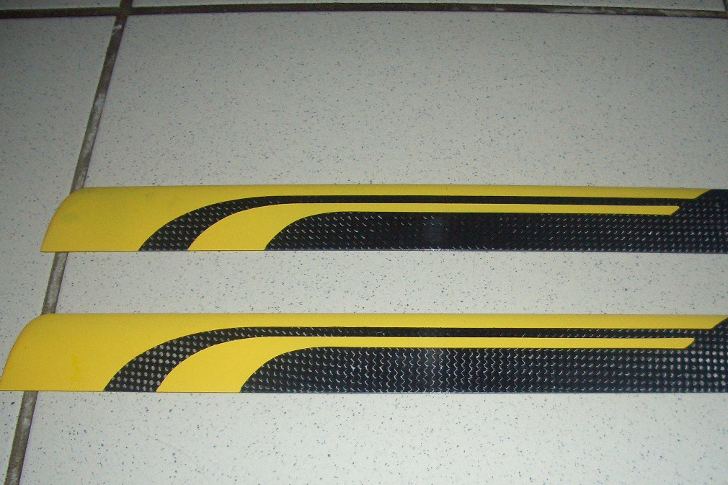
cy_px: 326
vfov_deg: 11.8
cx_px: 413
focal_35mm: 116
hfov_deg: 17.6
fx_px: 2345
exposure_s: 1/60
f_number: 4.4
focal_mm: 14.6
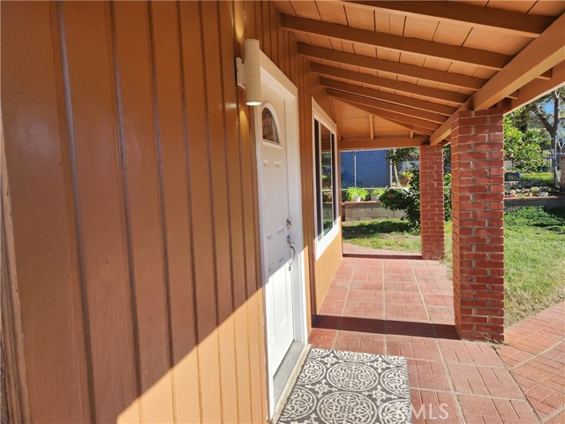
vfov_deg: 58.9
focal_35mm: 23
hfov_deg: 73.9
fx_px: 375
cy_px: 212
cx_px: 282
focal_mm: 6.4
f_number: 1.8
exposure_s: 1/582
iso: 12
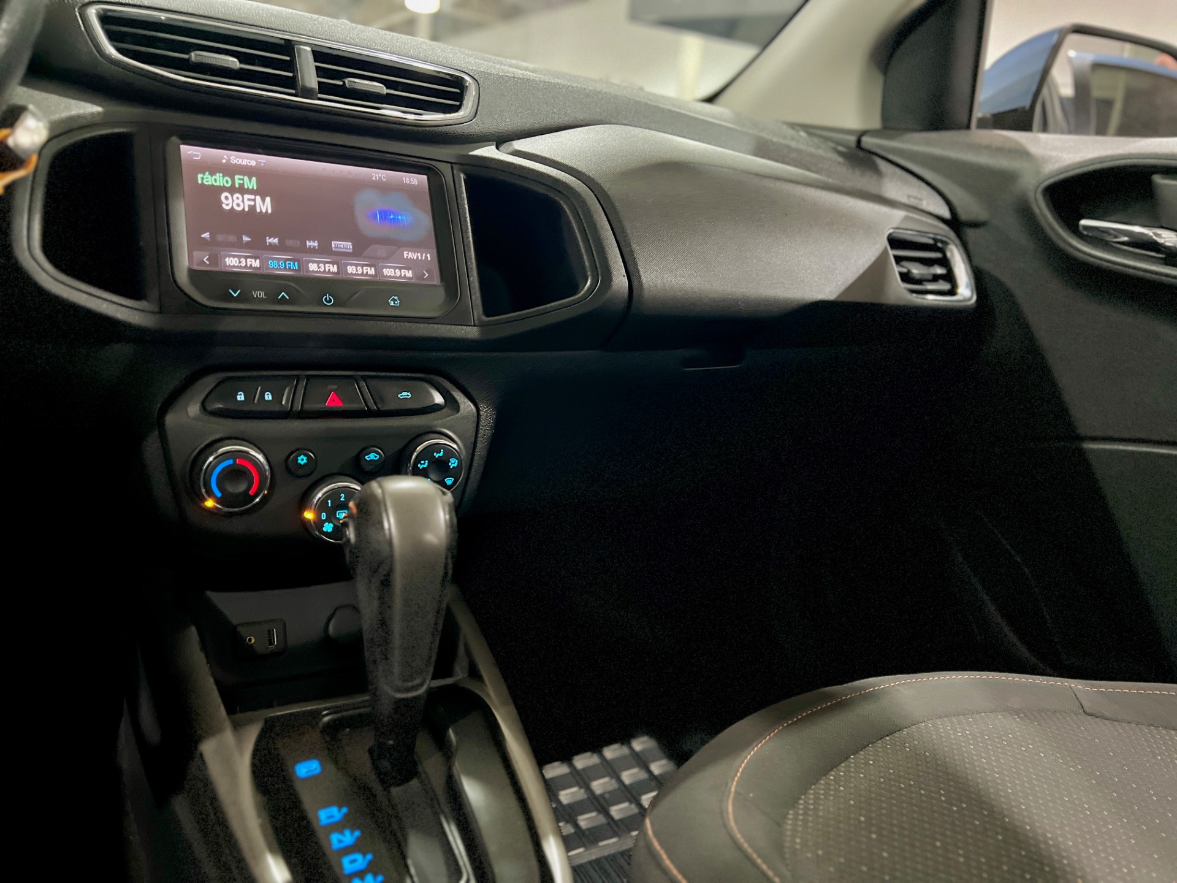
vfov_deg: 53.1
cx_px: 588
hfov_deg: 67.3
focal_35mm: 26
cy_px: 442
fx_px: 884
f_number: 1.5
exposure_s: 1/30
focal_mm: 5.7
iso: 1000
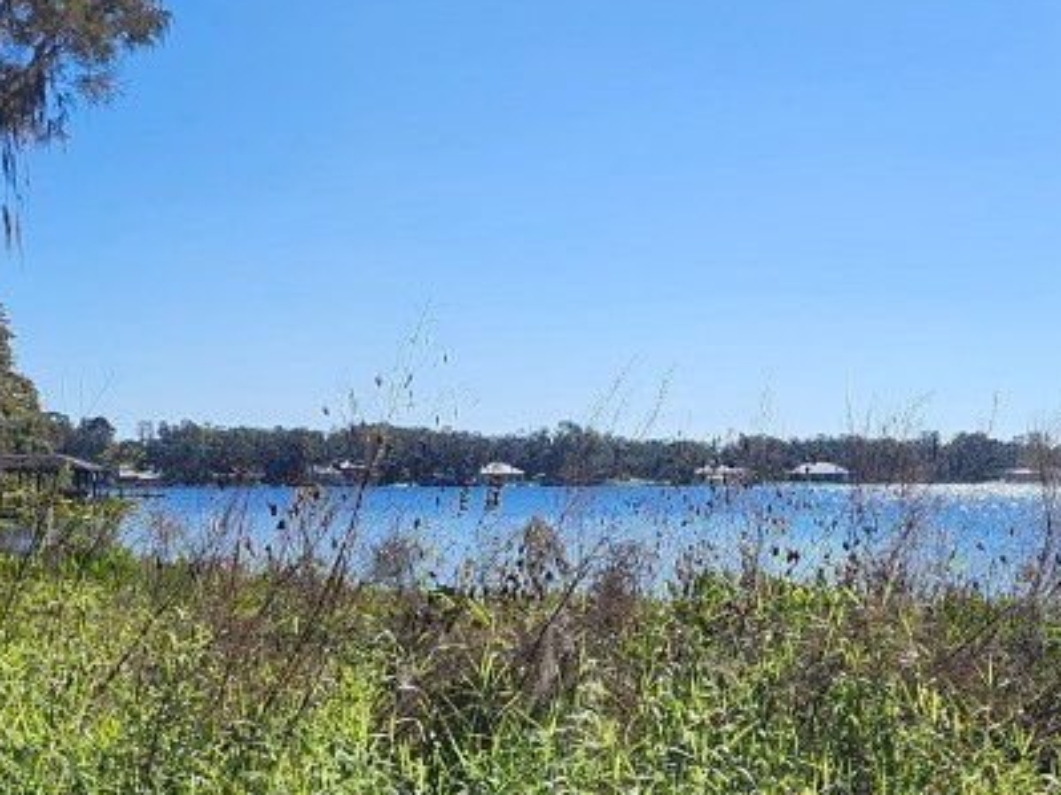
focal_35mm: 59
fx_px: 1808
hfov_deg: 31.8
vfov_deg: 24.6
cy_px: 580
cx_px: 864
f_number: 1.8
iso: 25
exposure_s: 1/2664
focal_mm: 5.54
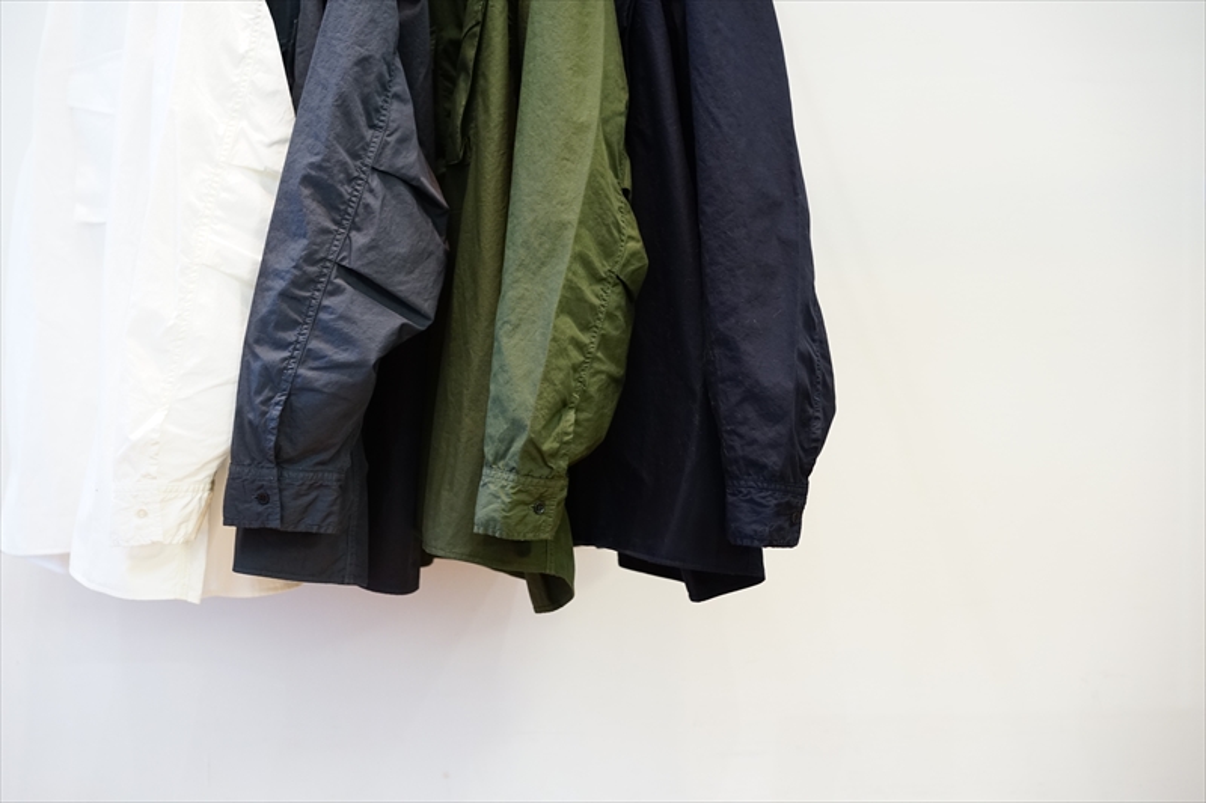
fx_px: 1842
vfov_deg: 24.6
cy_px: 402
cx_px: 603
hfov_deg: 36.3
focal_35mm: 55
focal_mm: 55
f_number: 4
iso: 1250
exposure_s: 1/60
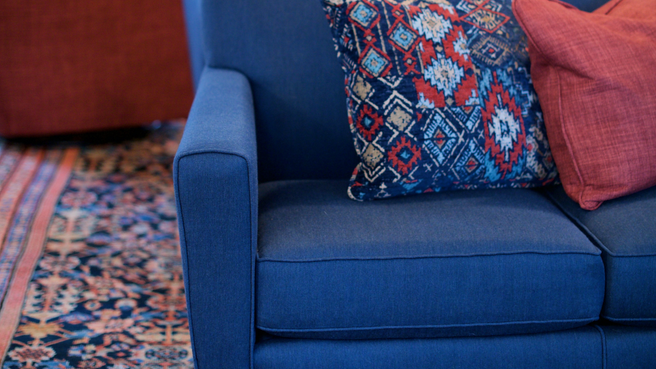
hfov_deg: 26.9
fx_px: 1374
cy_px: 58
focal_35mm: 79
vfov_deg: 15.2
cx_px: 329
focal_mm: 50
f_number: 2
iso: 500
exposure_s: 1/60
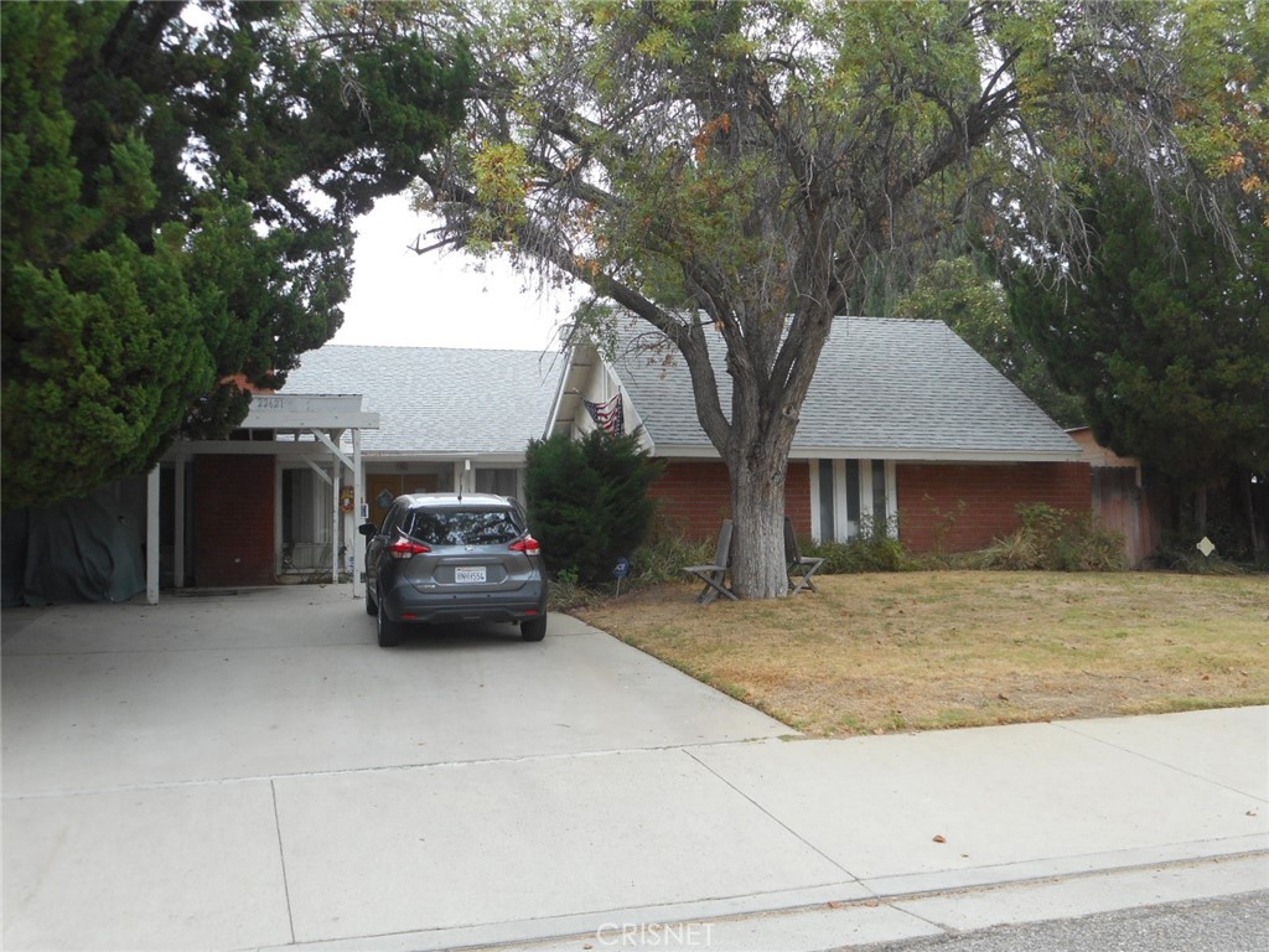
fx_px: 1246
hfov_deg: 54.0
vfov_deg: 41.8
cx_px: 634
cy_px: 476
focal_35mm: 34
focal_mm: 6
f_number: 4.2
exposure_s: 1/40
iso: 80
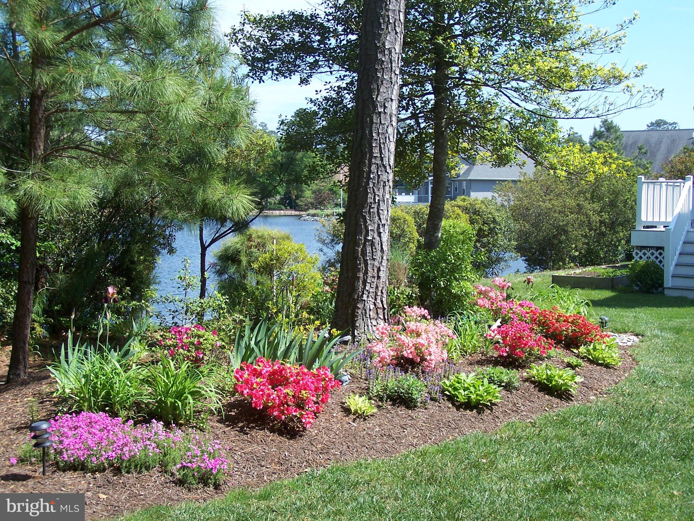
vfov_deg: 28.6
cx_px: 347
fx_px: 1023
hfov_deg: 37.5
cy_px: 260
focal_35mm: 51
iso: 80
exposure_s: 1/500
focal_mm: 8.5
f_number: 3
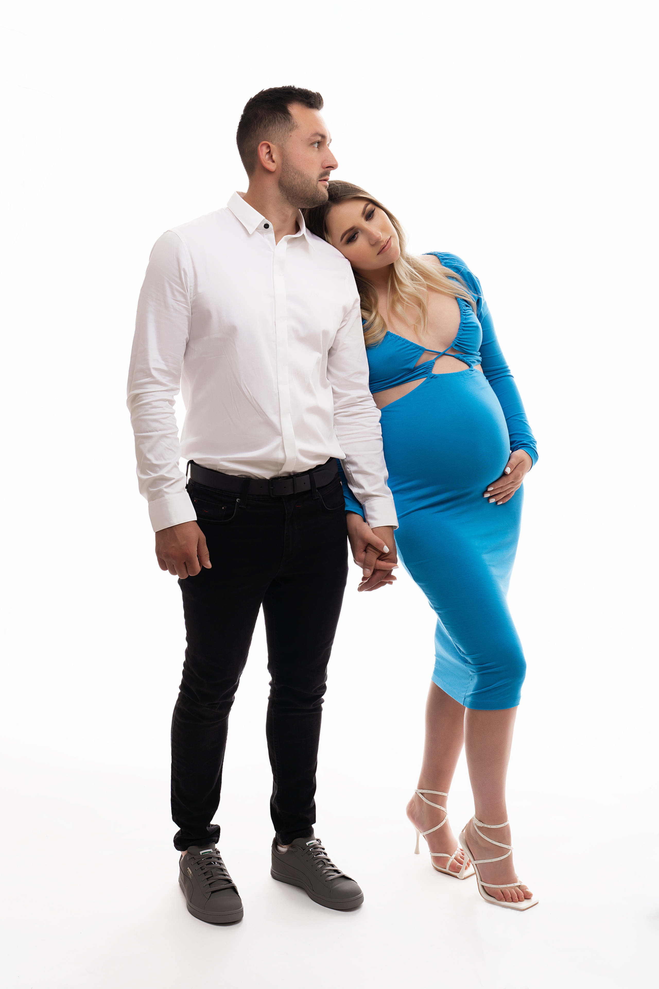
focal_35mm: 53
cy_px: 494
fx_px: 1455
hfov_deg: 25.5
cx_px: 330
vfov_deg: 37.5
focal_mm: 53
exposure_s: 1/160
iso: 200
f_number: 8
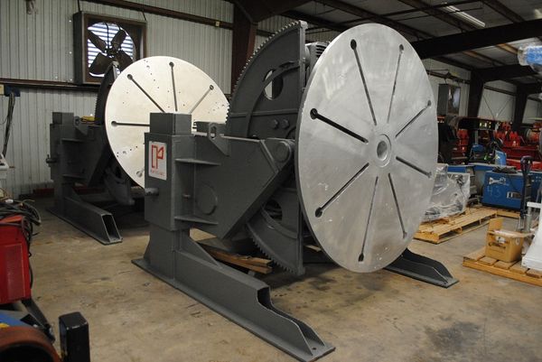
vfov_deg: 48.0
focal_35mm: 27
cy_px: 181
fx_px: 407
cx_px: 271
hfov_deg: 67.3
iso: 1000
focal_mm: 18
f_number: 3.5
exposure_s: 1/30
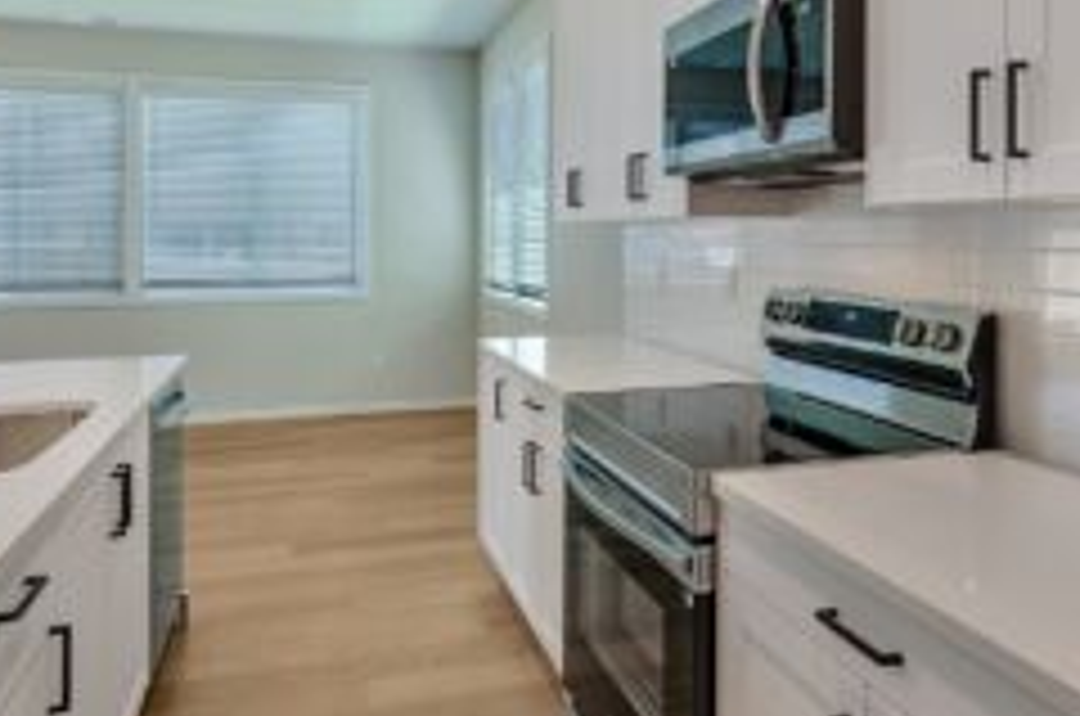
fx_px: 749
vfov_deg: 51.1
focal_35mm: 25
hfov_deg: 71.6
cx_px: 549
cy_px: 376
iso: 160
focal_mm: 10
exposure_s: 1/20
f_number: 5.6
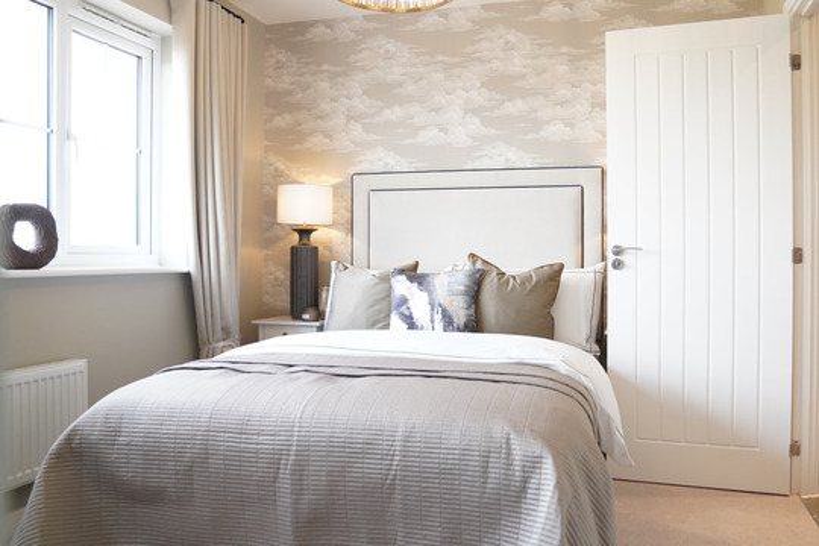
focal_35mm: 24
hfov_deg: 73.7
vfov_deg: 53.1
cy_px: 273
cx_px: 410
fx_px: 546
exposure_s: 1/500
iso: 2000
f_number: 2.8
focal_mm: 24
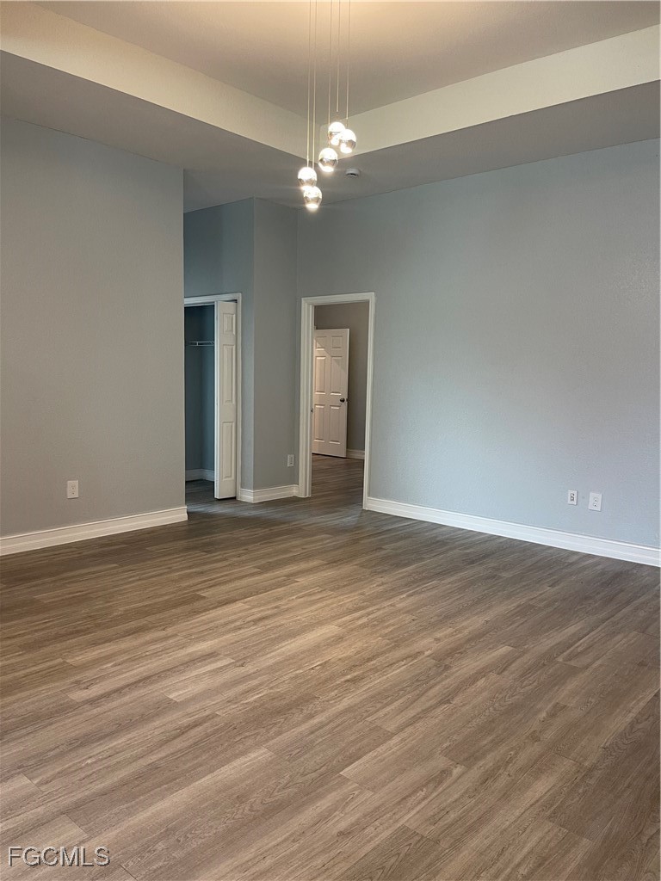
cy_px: 440
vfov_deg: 69.4
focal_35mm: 25
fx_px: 637
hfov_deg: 54.9
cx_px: 330
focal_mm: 5.1
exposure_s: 1/60
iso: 125
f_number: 1.6
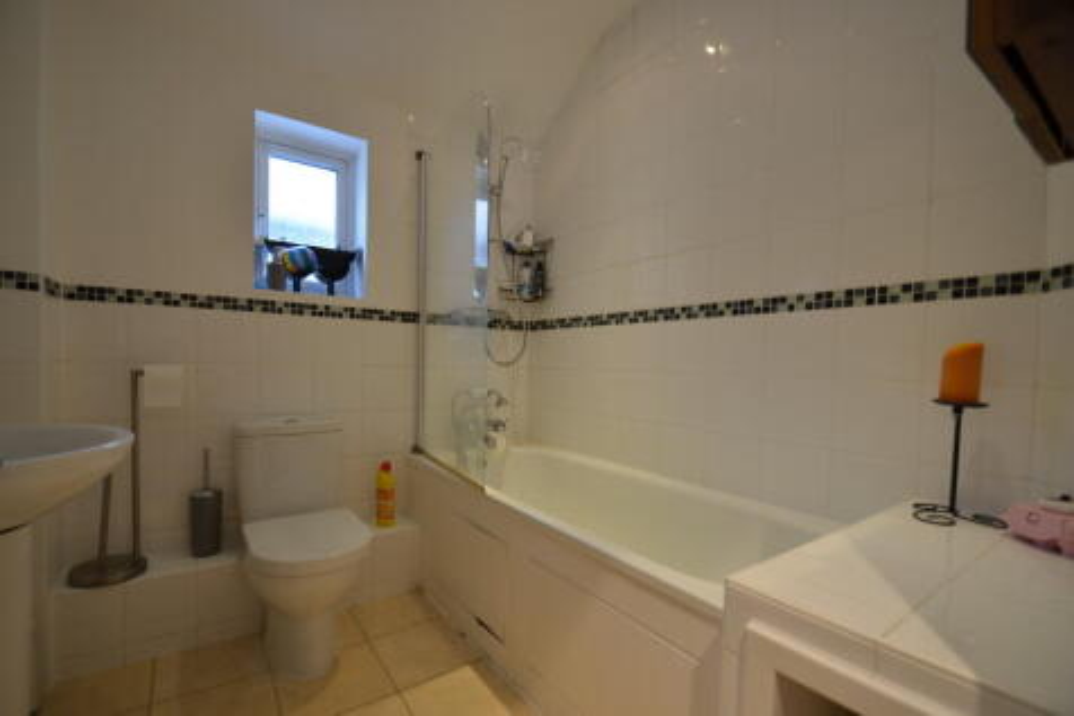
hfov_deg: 100.4
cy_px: 358
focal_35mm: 15
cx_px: 537
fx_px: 447
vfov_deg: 77.3
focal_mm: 10
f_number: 3.5
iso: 100
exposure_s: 1/6
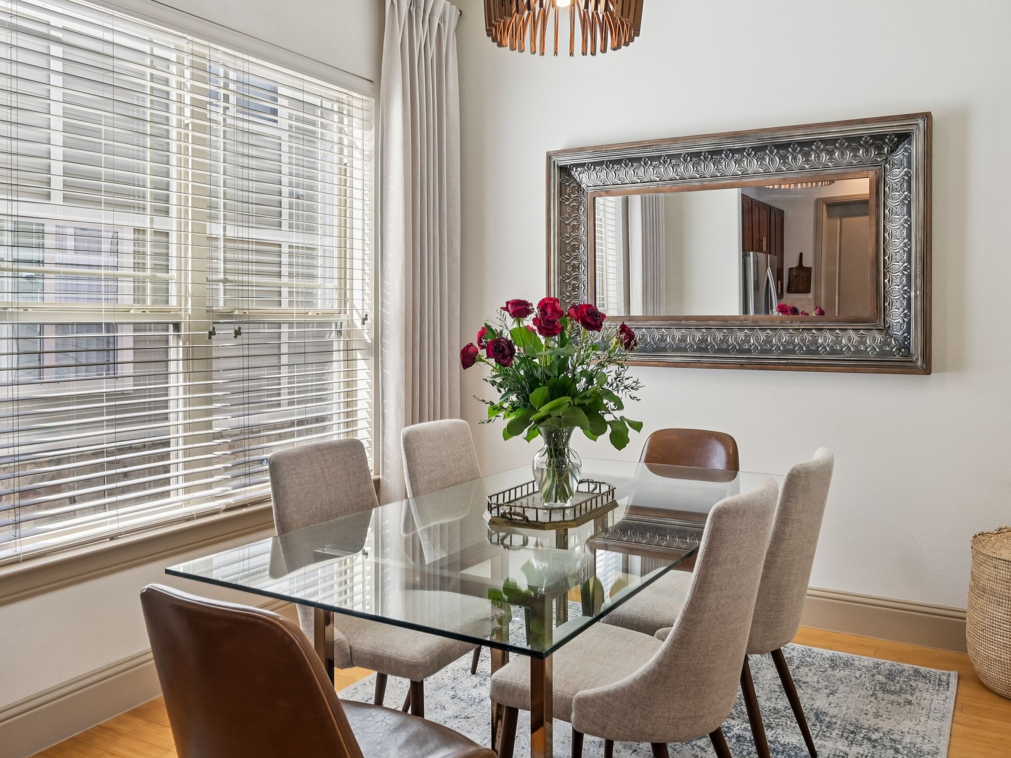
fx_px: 838
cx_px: 503
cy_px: 320
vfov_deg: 48.5
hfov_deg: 62.2
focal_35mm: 29
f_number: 8
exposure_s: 1/100
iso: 400
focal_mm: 20.5
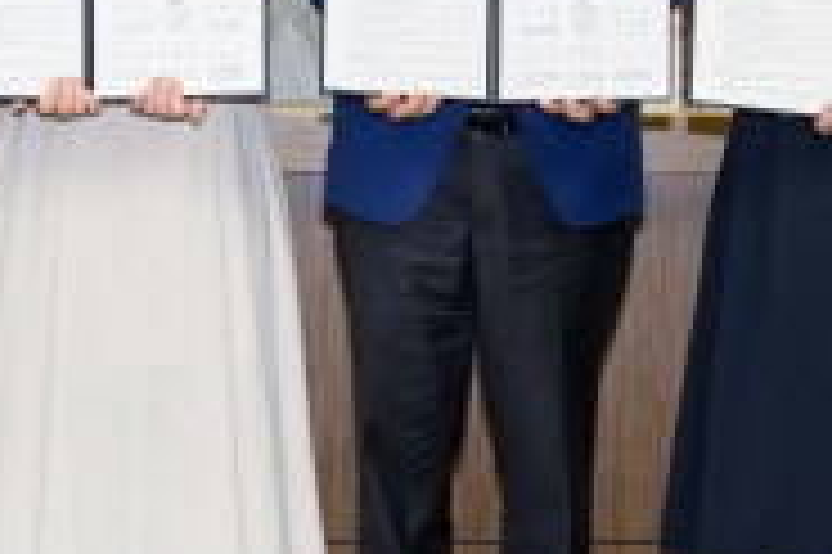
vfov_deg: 9.9
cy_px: 7
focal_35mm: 137
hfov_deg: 15.0
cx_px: 495
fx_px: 3163
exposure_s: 1/200
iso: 1250
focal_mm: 39
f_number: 6.3
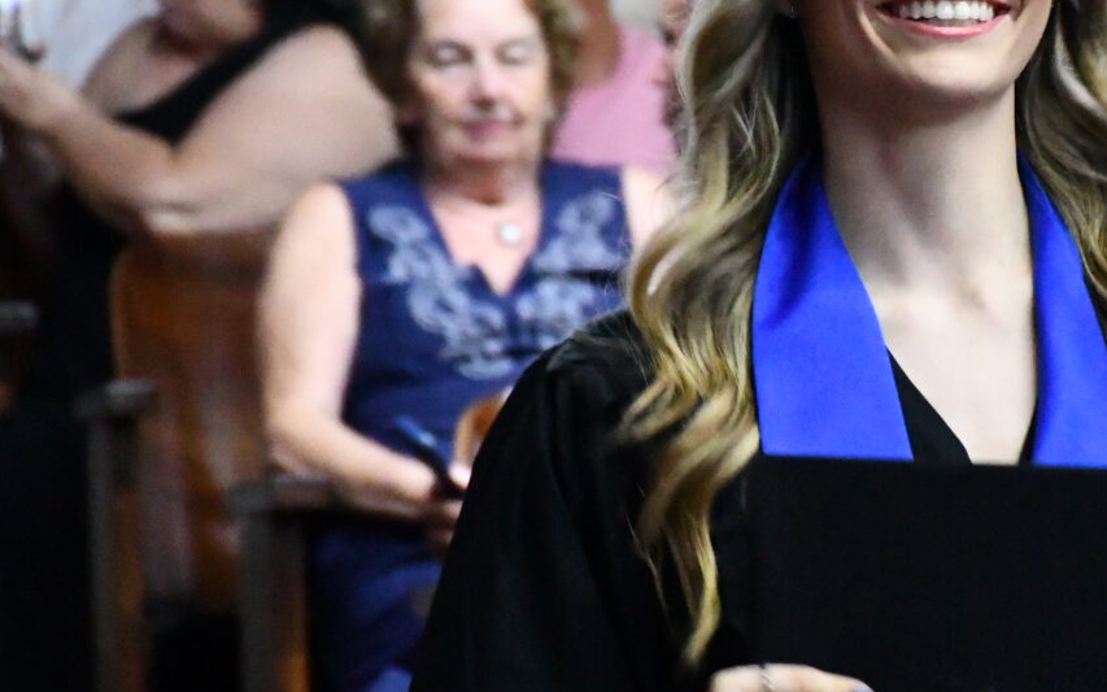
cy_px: 367
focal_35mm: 344
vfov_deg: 3.8
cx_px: 873
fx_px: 10378
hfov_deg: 6.1
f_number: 5.6
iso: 12800
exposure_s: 1/60
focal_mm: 100
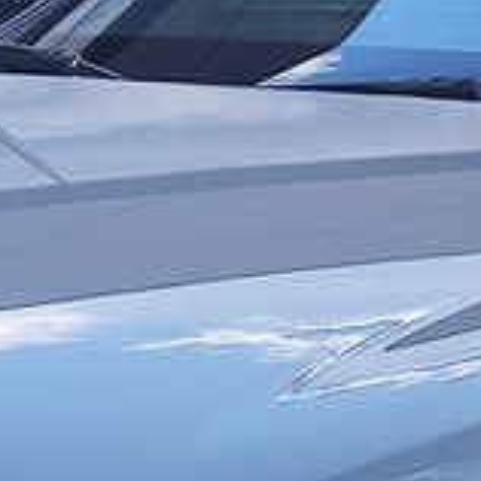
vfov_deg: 11.2
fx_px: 2421
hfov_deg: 11.1
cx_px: 585
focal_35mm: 154
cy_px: 563
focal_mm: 7.01
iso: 50
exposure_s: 1/306
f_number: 1.69
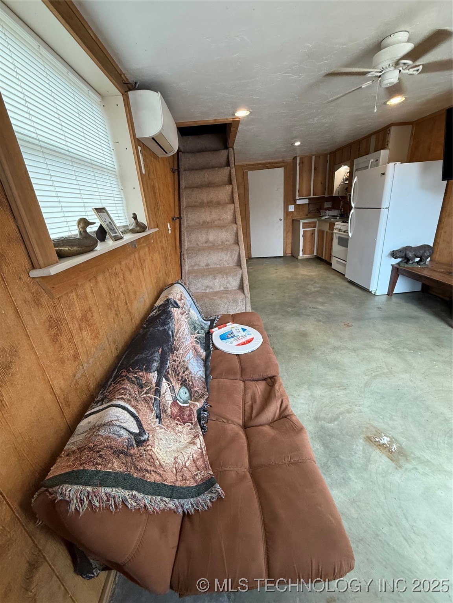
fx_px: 244
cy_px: 302
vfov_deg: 102.1
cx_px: 226
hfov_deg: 85.7
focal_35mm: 14
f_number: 2.2
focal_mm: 2.22
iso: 250
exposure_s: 1/120
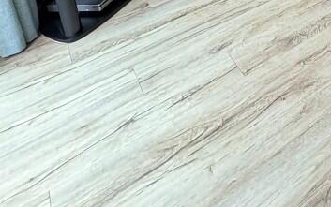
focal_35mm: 43
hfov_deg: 34.3
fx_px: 388
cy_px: -149
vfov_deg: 21.5
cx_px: 420
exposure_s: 1/99
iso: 200
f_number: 2.2
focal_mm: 2.22
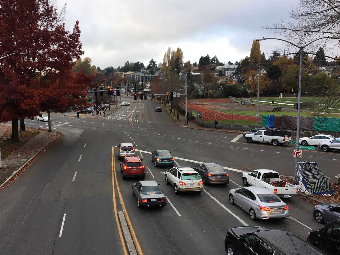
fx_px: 344
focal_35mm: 35
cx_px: 141
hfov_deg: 52.4
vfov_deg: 40.7
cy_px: 130
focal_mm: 4.15
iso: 25
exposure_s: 1/120
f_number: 2.2
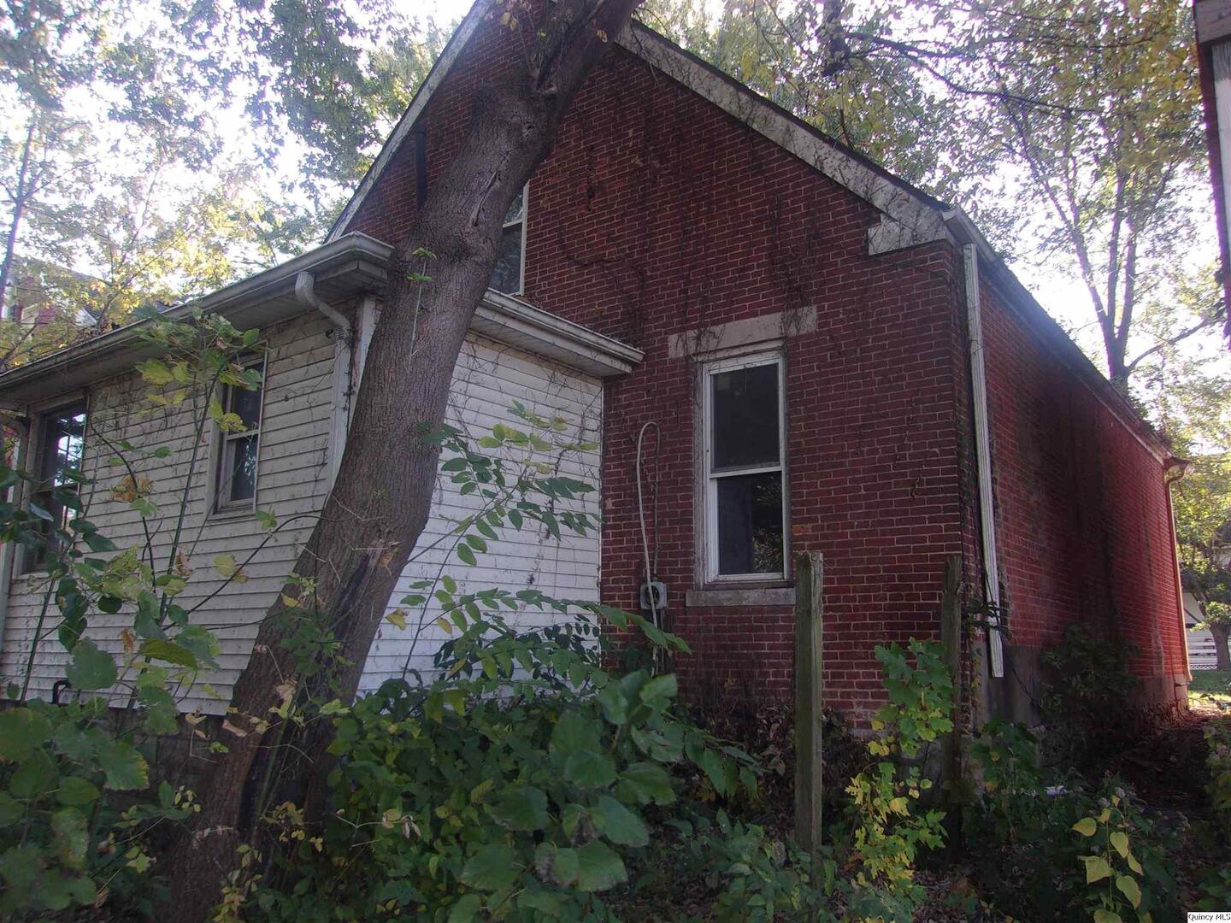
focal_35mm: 27
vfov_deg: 51.4
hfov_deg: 65.3
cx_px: 616
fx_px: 960
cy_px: 462
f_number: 3
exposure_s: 1/100
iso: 80
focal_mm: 4.9
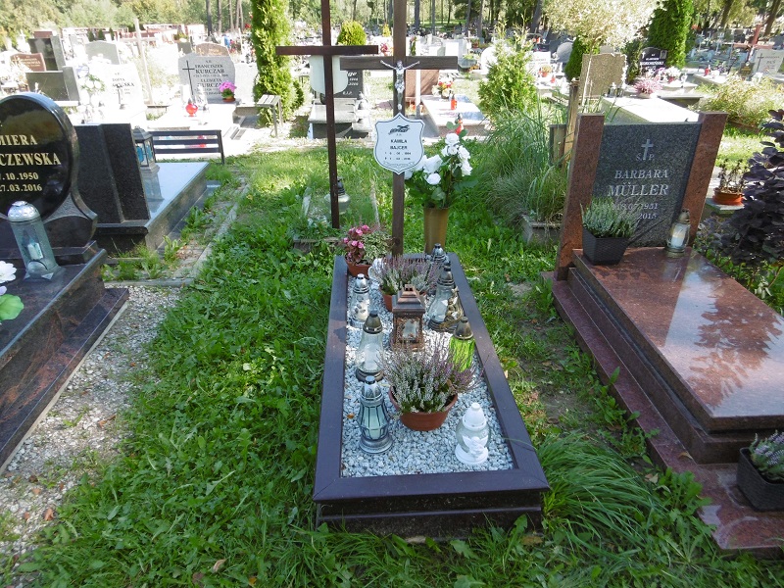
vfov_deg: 56.8
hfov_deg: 71.6
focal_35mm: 24
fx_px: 544
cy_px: 294
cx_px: 392
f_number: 3.1
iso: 100
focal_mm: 4.3
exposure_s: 1/160
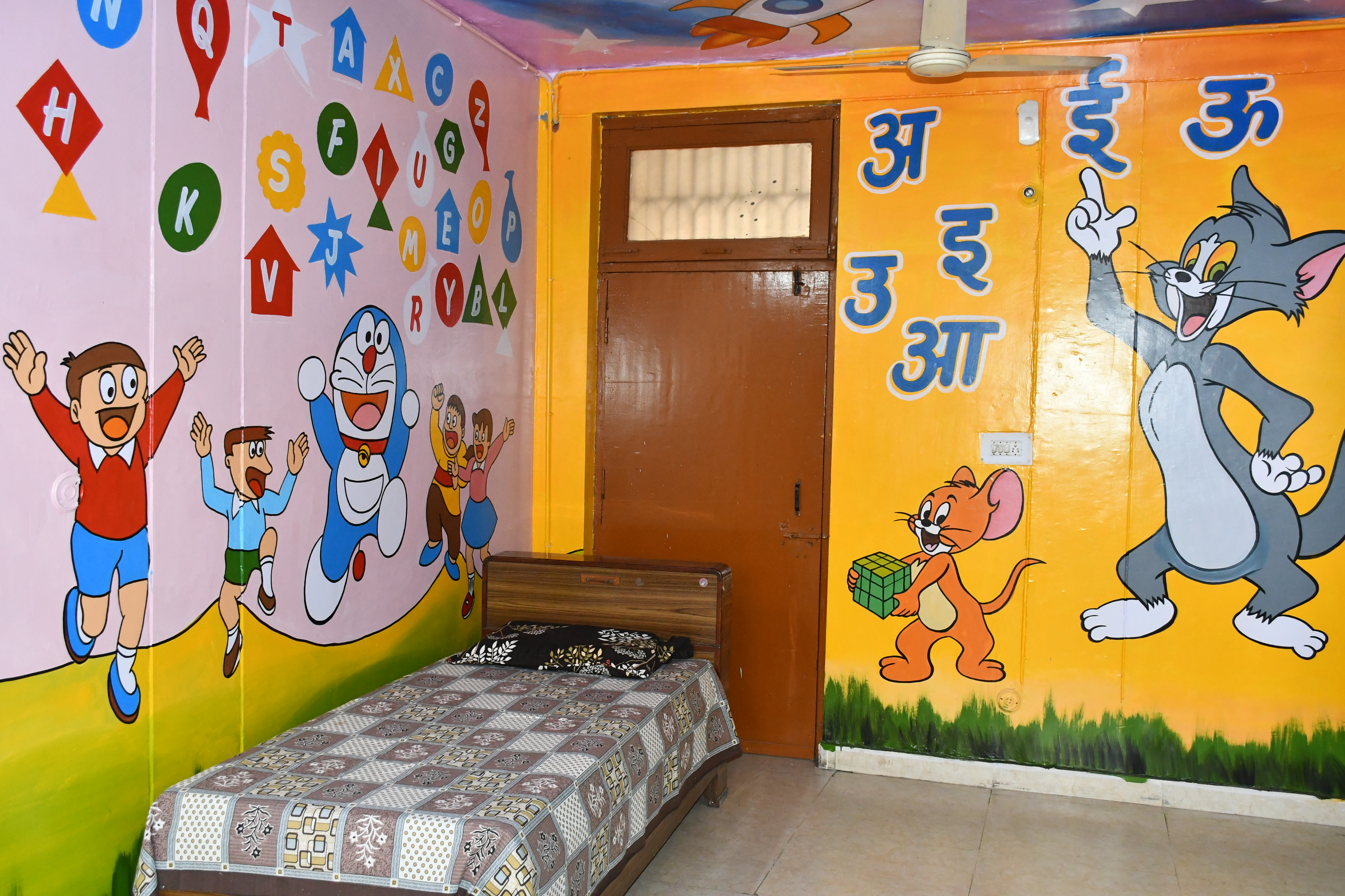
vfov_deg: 40.0
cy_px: 448
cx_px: 672
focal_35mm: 33
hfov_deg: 57.2
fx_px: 1233
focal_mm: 22
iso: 2000
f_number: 6.3
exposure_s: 1/60
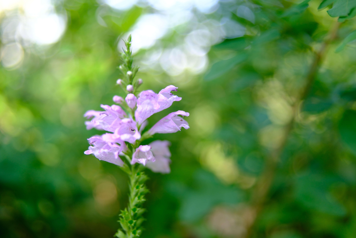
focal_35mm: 35
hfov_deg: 54.4
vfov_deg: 37.9
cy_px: 119
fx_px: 346
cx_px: 178
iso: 160
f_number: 1.4
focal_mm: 23
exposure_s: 1/350
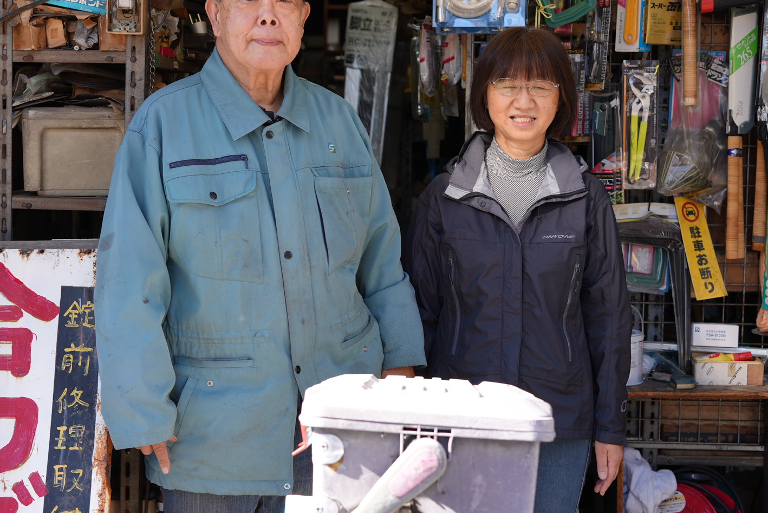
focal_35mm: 57
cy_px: 226
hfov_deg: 35.0
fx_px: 1217
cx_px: 353
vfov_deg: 23.8
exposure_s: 1/160
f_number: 4
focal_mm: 50
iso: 160
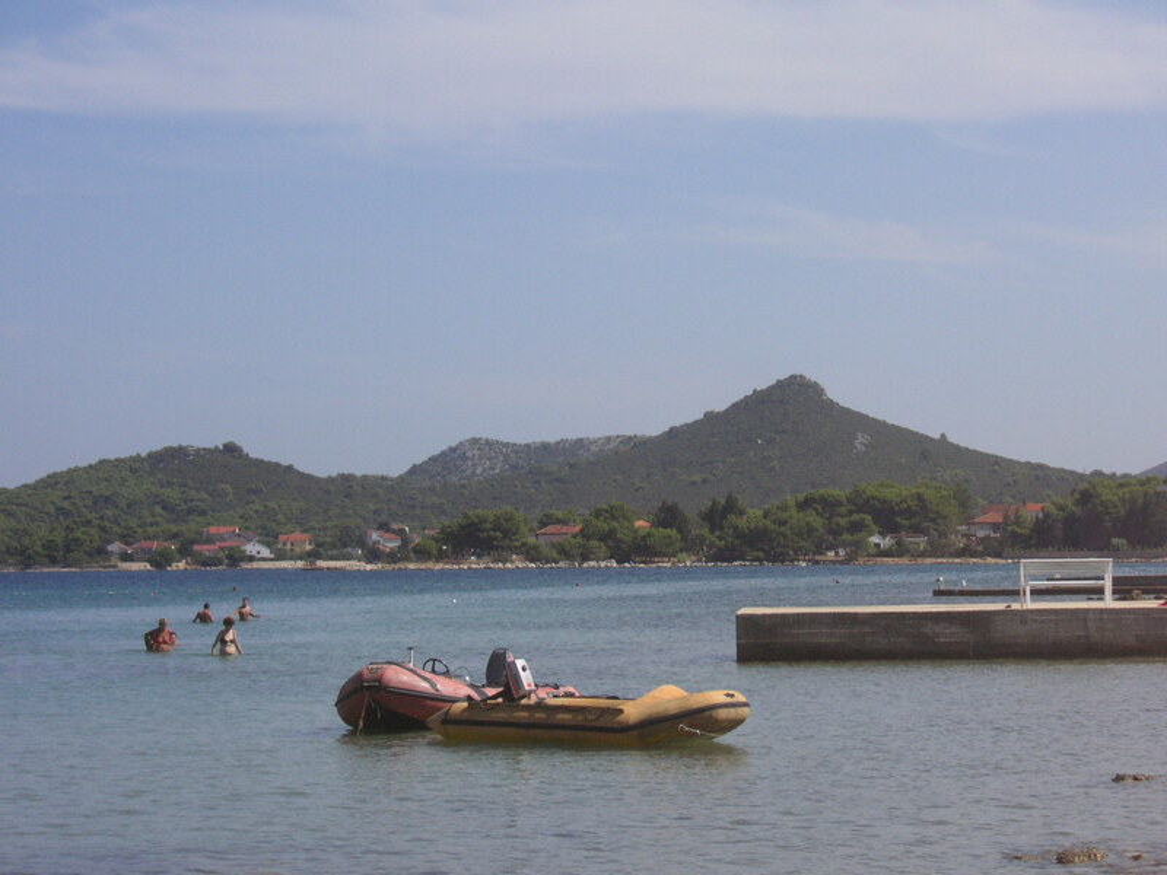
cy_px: 438
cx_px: 584
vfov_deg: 14.1
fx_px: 3540
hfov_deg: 18.7
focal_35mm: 105
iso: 64
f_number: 5
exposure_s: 1/1000
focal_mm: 17.1
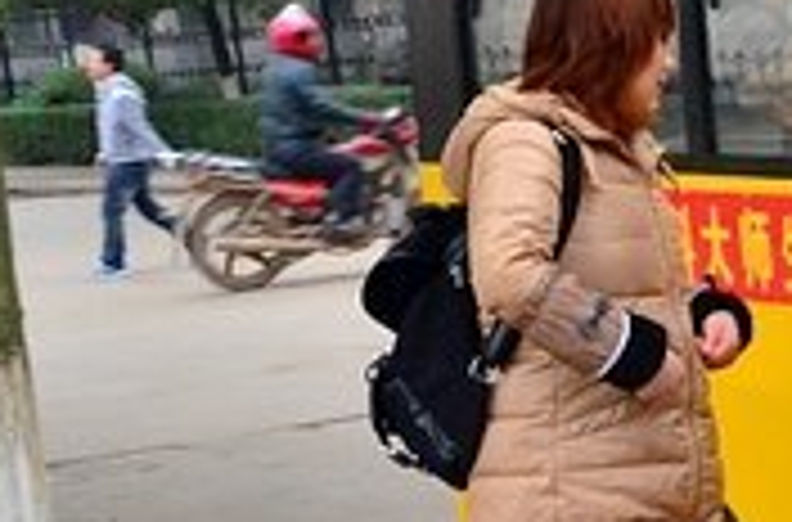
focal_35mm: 133
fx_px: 2916
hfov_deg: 14.1
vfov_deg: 10.2
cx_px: 1323
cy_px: 317
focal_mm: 26
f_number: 8
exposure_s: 1/60
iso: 800
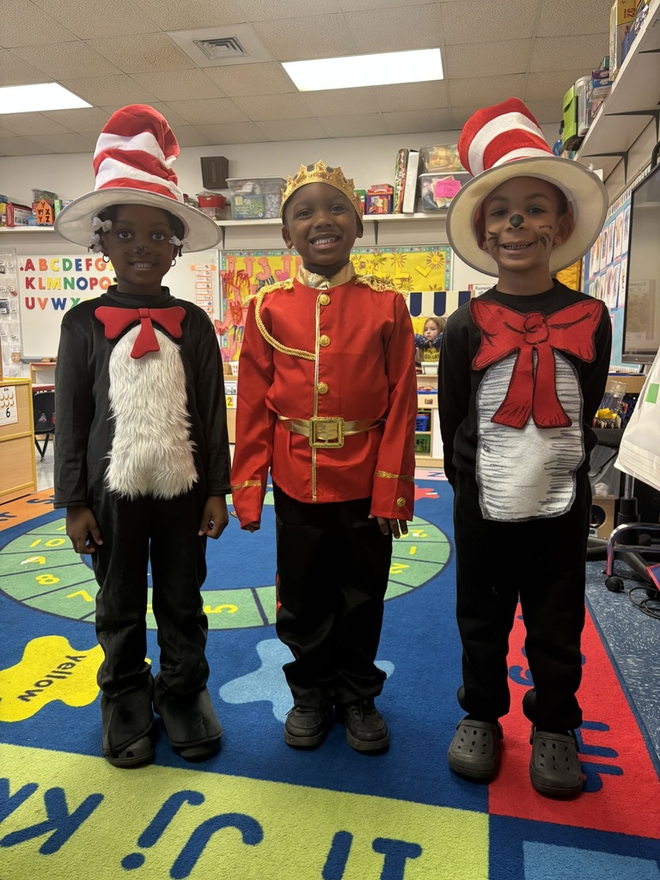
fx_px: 661
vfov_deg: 67.3
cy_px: 440
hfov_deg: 53.1
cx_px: 330
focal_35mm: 26
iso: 250
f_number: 1.6
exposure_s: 1/60
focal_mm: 5.96
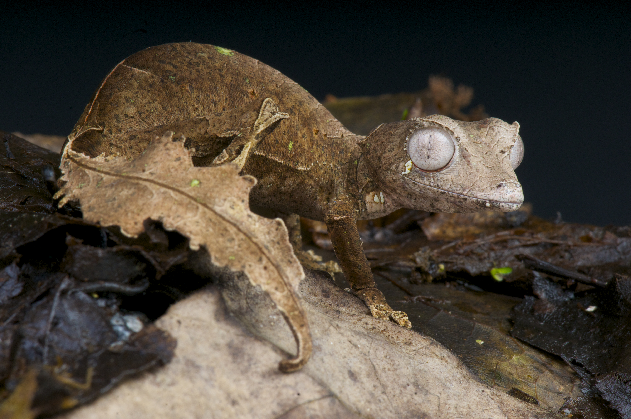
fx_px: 2757
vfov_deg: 8.7
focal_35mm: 158
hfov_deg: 13.1
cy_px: 210
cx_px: 316
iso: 200
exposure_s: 1/250
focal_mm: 105
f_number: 25
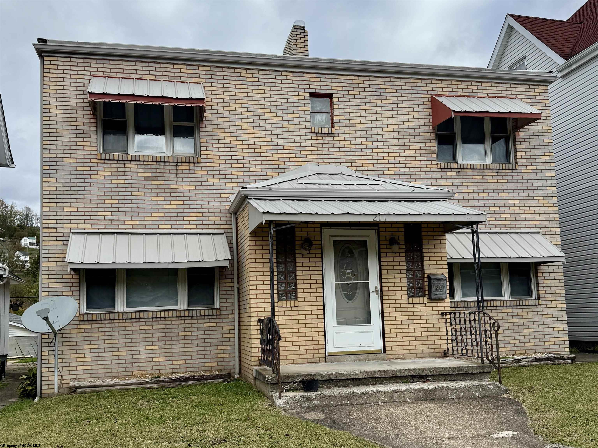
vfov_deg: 56.8
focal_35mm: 24
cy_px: 224
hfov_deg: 71.6
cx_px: 299
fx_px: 415
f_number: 1.78
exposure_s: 1/3759
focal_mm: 6.76
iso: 80
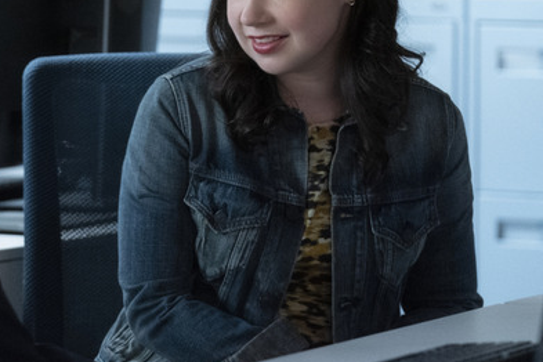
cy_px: 123
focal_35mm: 254
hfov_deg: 8.1
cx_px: 98
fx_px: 3831
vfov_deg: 5.4
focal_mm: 128
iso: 10000
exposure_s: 1/80
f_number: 3.5
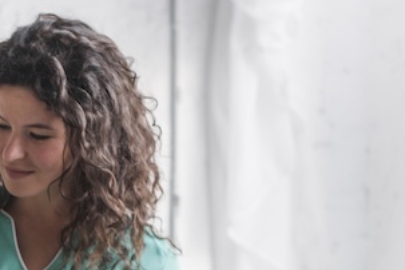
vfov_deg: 8.2
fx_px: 1856
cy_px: 386
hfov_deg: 11.9
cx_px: -187
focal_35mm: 165
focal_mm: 50
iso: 400
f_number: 2.5
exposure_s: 1/100
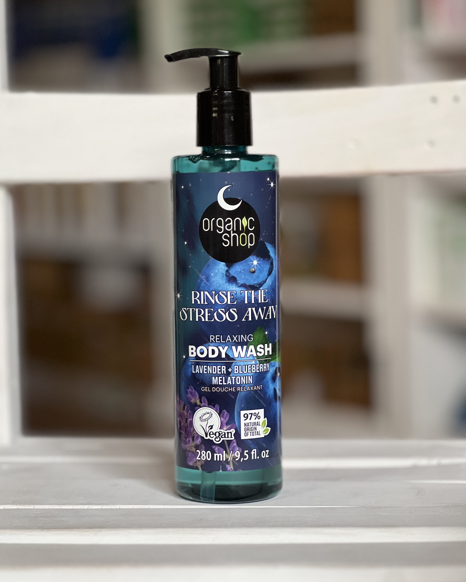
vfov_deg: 22.2
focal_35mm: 86
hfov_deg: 17.9
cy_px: 277
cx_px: 218
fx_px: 1483
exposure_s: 1/63
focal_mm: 9
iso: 250
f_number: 2.8
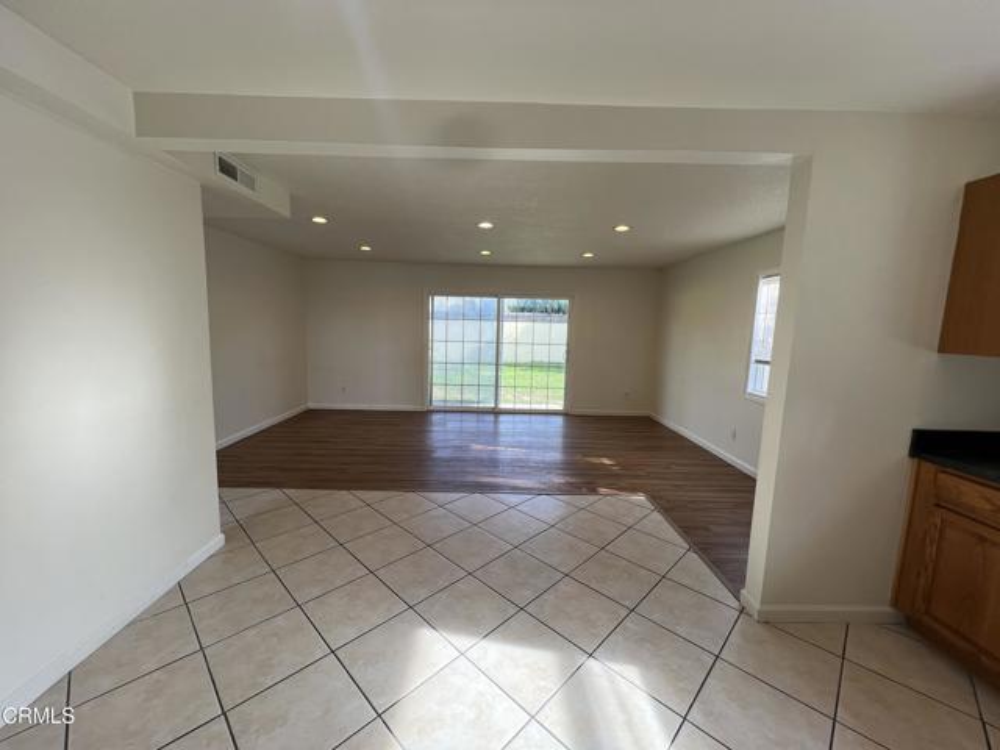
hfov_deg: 106.2
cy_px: 375
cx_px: 500
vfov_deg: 89.9
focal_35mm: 13
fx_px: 376
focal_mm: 1.57
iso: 40
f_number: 1.8
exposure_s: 1/120
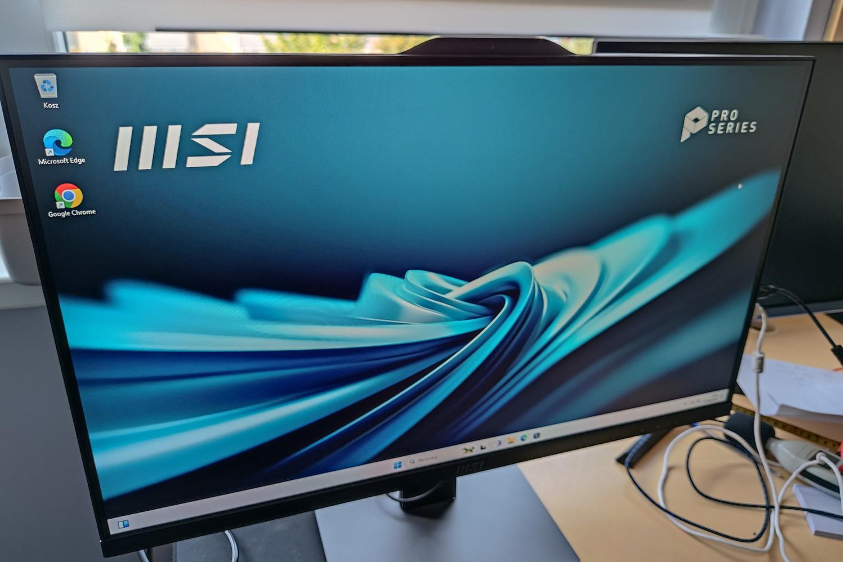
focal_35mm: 25
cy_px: 286
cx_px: 422
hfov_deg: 71.5
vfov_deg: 51.3
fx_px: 585
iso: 400
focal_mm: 6.78
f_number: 1.85
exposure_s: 1/30
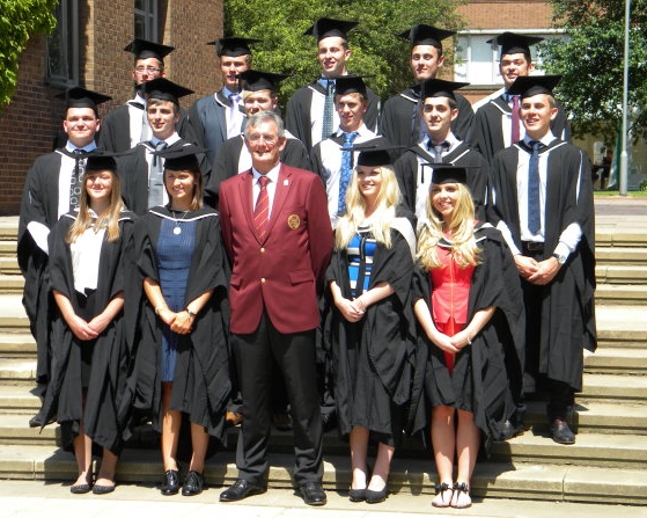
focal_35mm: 87
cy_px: 260
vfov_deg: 17.7
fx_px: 1666
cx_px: 307
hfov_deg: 22.0
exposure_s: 1/296
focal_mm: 15.1
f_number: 4.5
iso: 80
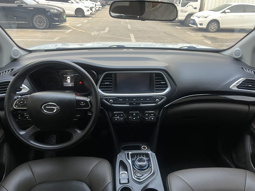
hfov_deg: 67.3
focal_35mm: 26
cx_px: 128
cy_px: 96
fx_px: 192
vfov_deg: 53.1
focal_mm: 5.1
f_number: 1.6
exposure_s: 1/50
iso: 160
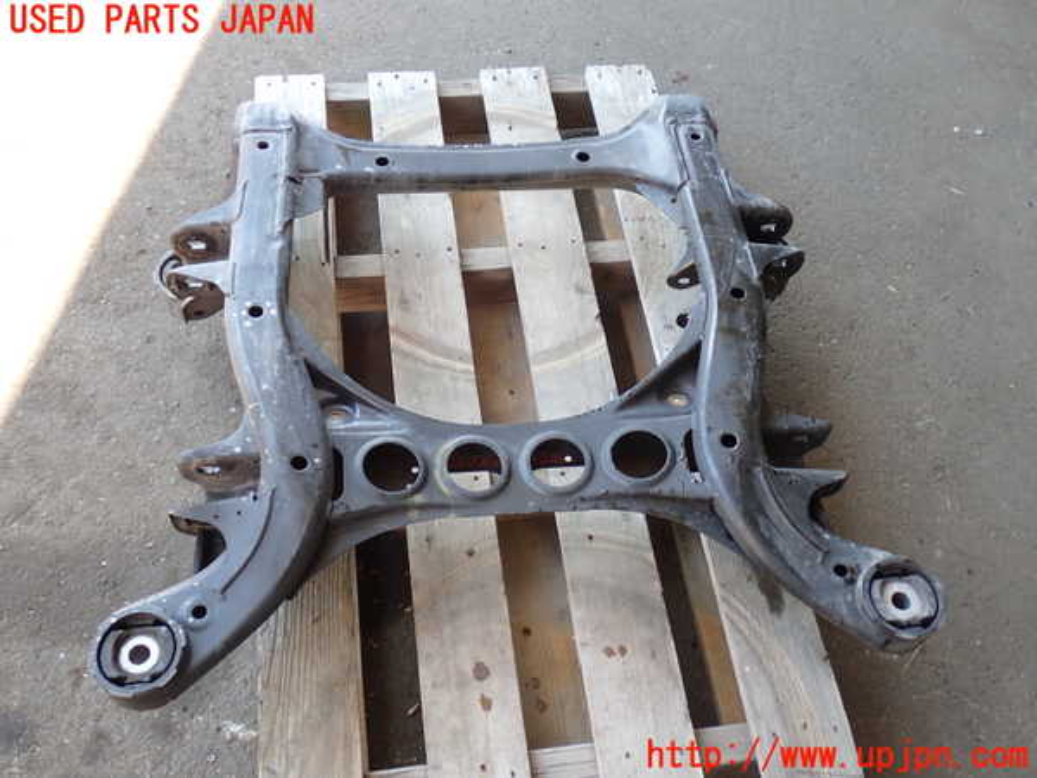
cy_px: 389
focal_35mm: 36
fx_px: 1078
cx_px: 518
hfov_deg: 51.4
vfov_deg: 39.7
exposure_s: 1/80
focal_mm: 6.37
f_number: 2.5
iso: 125
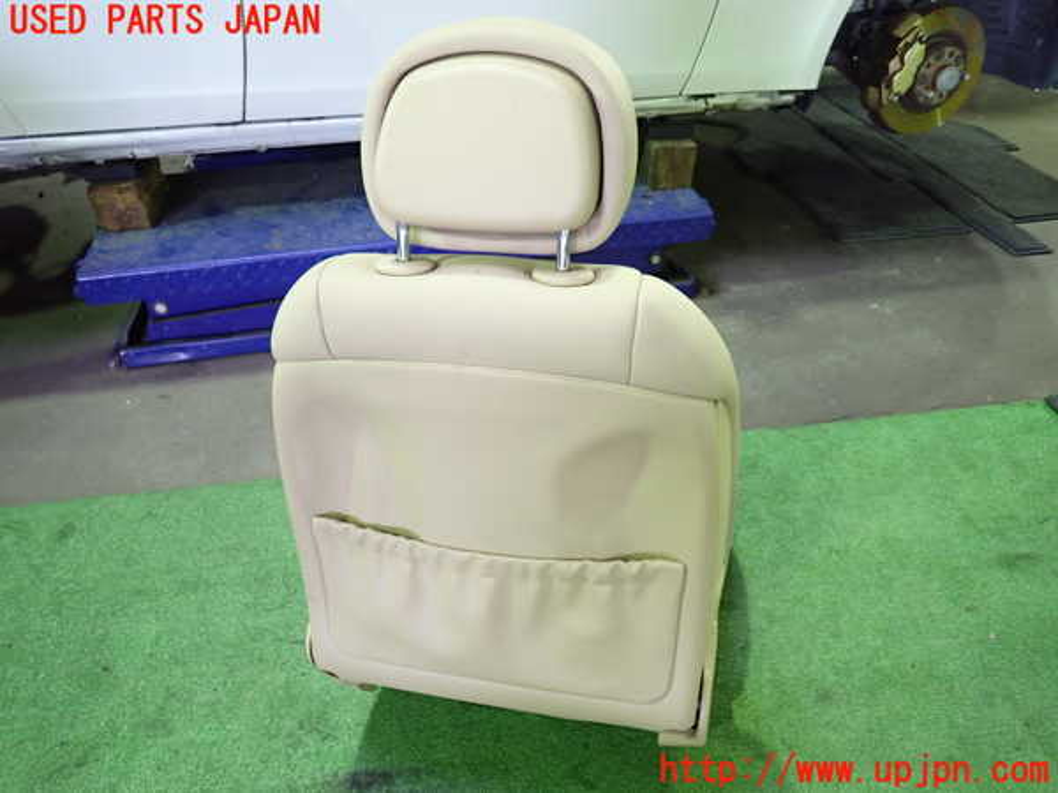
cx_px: 529
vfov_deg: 54.9
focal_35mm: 25
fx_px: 764
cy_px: 396
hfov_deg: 69.4
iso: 640
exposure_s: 1/30
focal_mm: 4.5
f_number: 2
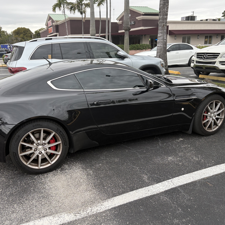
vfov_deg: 52.5
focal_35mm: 31
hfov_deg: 52.4
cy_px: 113
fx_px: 228
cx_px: 98
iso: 50
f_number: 1.6
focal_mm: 5.96
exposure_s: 1/121
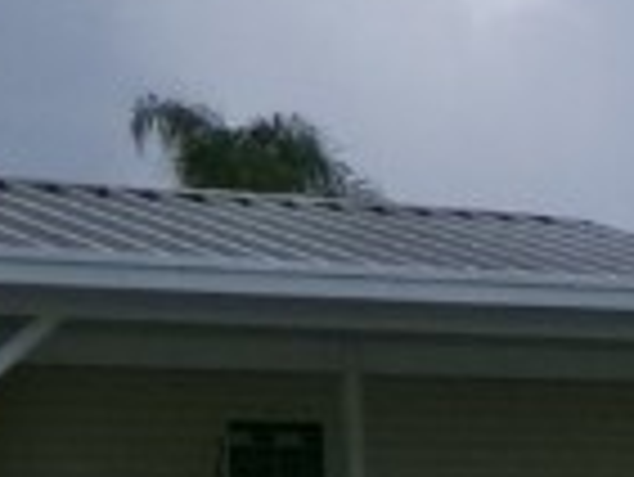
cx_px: 2019
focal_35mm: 174
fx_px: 3190
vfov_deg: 8.4
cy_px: 652
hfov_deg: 8.9
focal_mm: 4.3
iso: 100
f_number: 11.07
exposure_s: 1/140
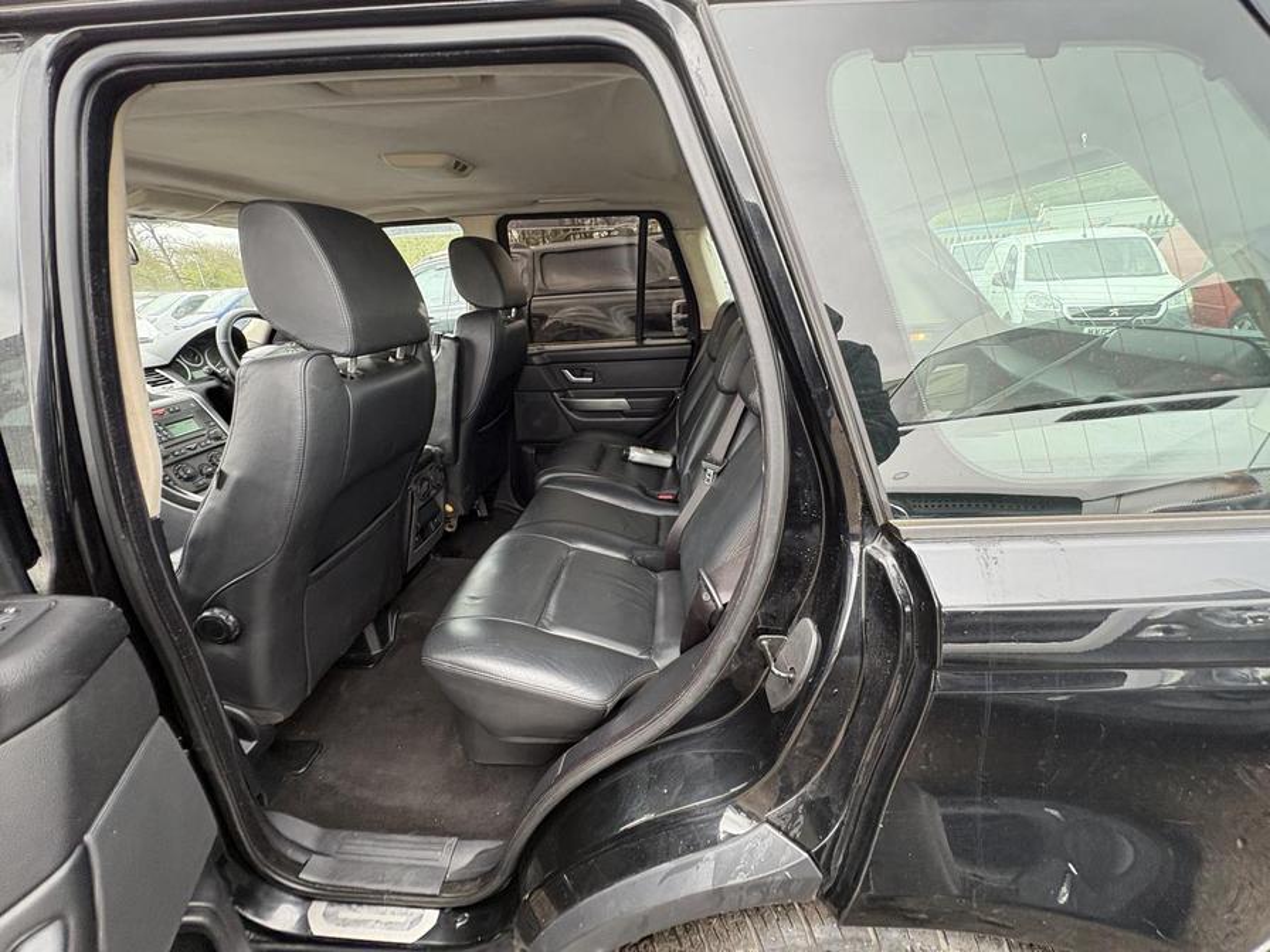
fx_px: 514
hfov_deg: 102.1
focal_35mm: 14
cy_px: 476
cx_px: 635
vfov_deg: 85.7
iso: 250
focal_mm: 2.22
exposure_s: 1/82
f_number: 2.2
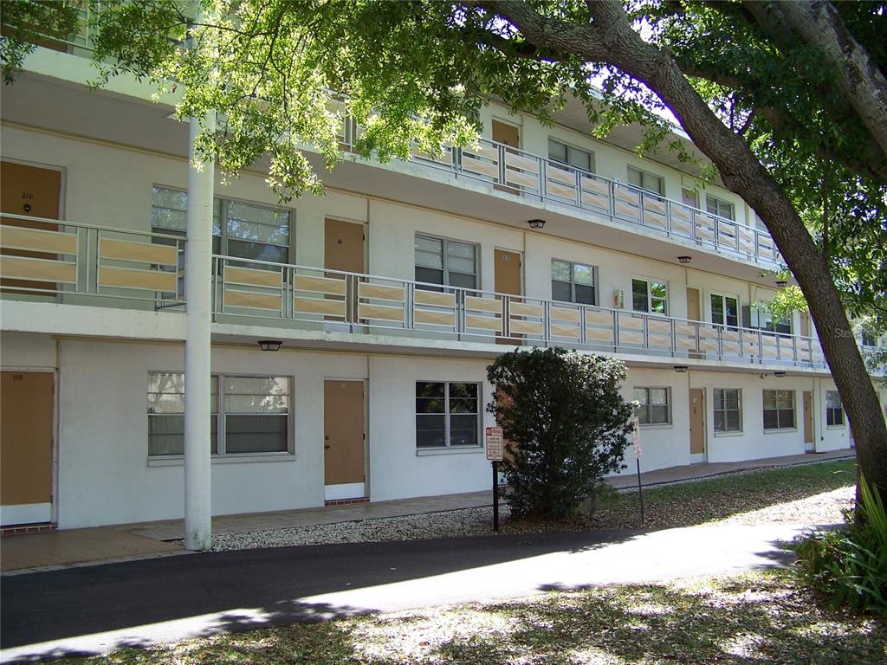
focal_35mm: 36
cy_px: 332
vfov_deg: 39.7
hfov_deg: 51.4
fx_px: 922
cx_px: 444
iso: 64
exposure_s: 1/160
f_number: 2.8
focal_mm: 5.85
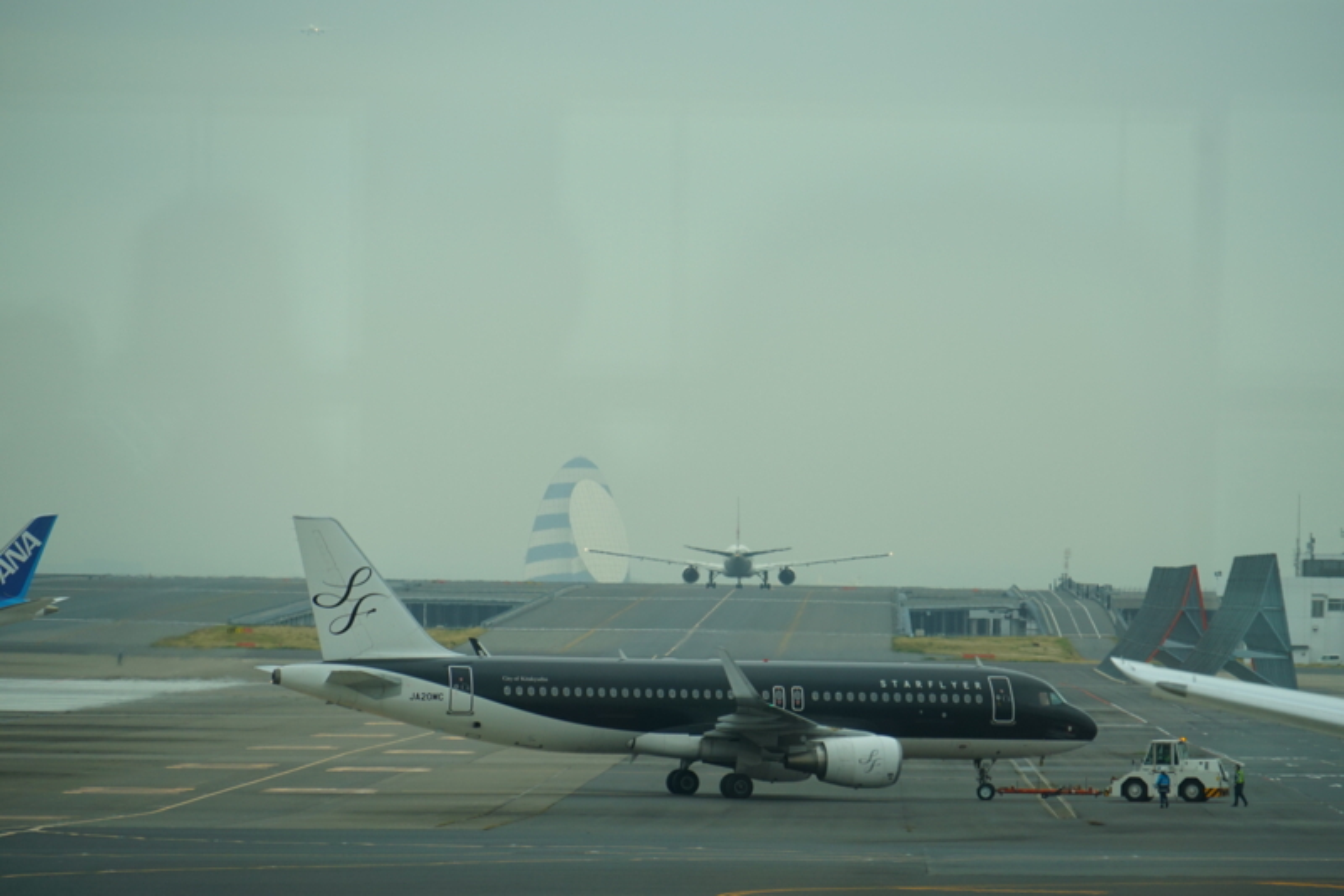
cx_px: 672
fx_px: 11197
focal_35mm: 300
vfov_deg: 4.6
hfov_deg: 6.9
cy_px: 448
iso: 320
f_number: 6.3
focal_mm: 200
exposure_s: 1/350
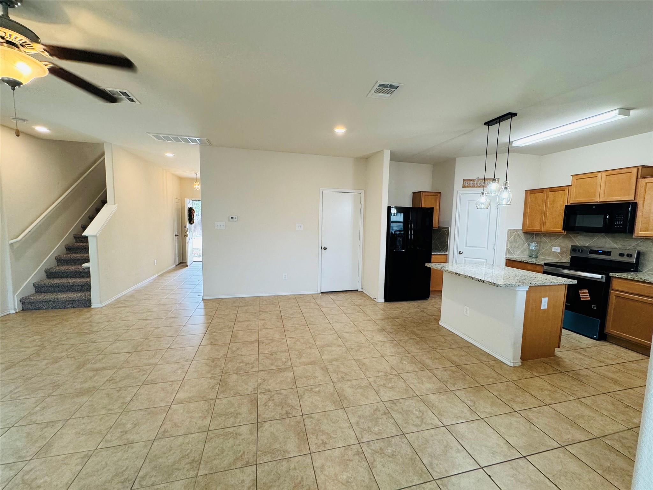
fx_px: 264
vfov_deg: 85.7
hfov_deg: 102.1
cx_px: 326
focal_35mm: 14
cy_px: 245
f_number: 2.2
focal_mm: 2.22
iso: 200
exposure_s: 1/120
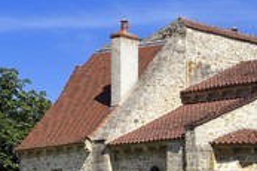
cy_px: 150
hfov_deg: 12.0
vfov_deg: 8.0
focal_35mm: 170
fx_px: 1212
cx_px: 239
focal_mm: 70
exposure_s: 1/320
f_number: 11
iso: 200
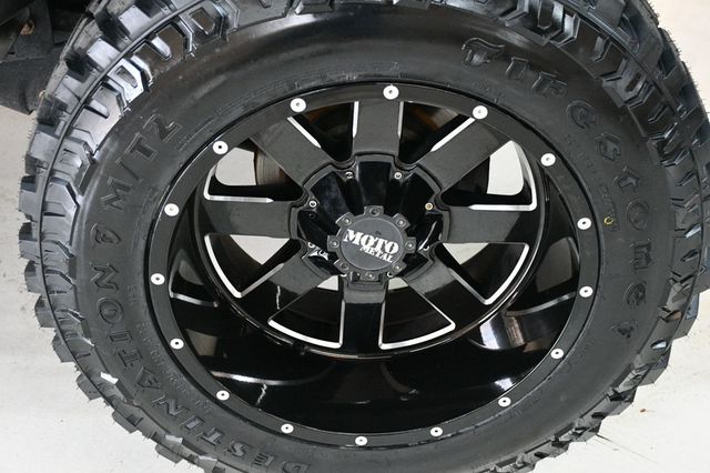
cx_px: 355
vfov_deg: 23.8
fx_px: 1124
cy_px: 236
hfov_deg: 35.1
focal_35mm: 57
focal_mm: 38
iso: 3200
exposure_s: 1/100
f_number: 4.2
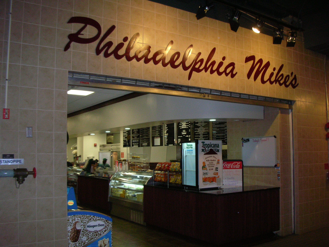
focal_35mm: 35
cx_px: 164
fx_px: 333
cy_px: 124
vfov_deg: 40.7
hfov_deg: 52.6
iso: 125
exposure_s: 1/60.1
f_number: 3
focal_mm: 5.8
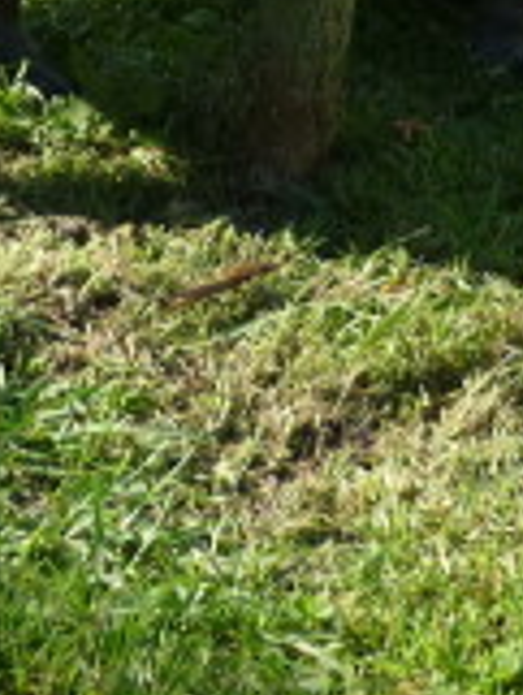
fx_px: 2917
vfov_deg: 12.8
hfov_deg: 10.2
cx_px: 251
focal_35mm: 145
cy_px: -399
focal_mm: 5.5
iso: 80
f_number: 2.8
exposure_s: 1/400
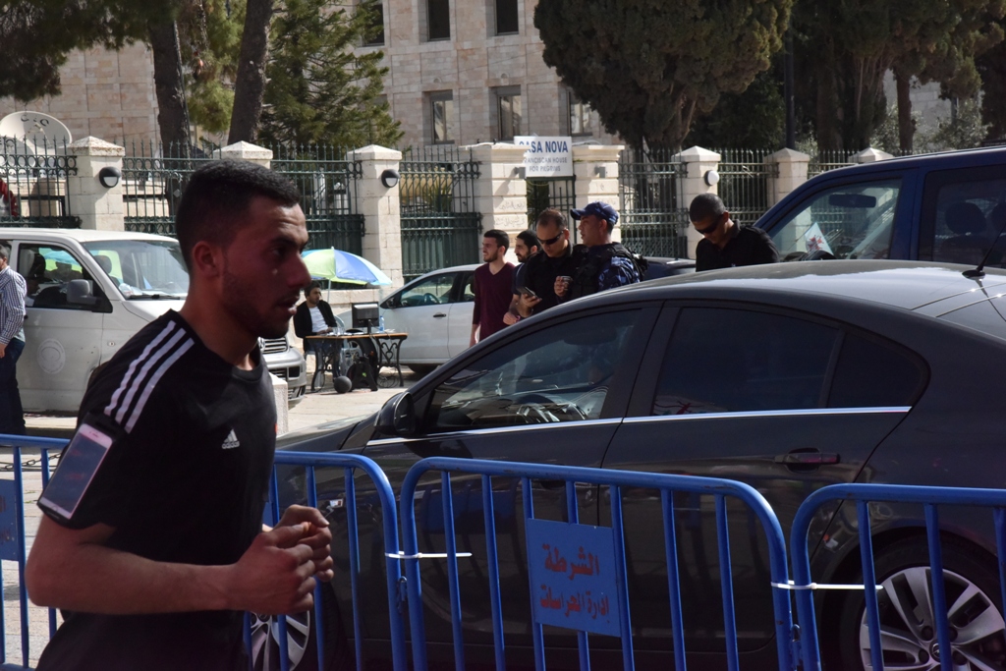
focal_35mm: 98
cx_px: 503
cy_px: 336
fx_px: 2739
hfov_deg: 20.8
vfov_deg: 14.0
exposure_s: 1/1600
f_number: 20
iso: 2500
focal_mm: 98
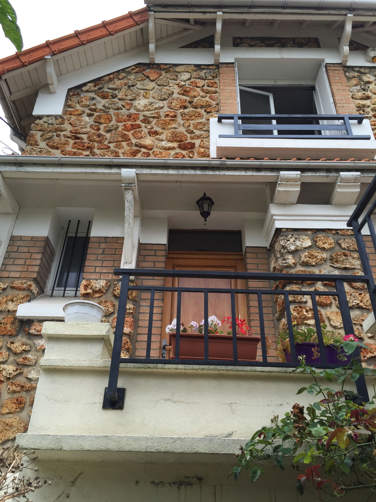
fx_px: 420
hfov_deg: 48.2
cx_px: 188
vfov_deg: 61.7
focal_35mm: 29
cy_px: 251
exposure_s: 1/403
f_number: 2.2
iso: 32
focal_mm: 4.15
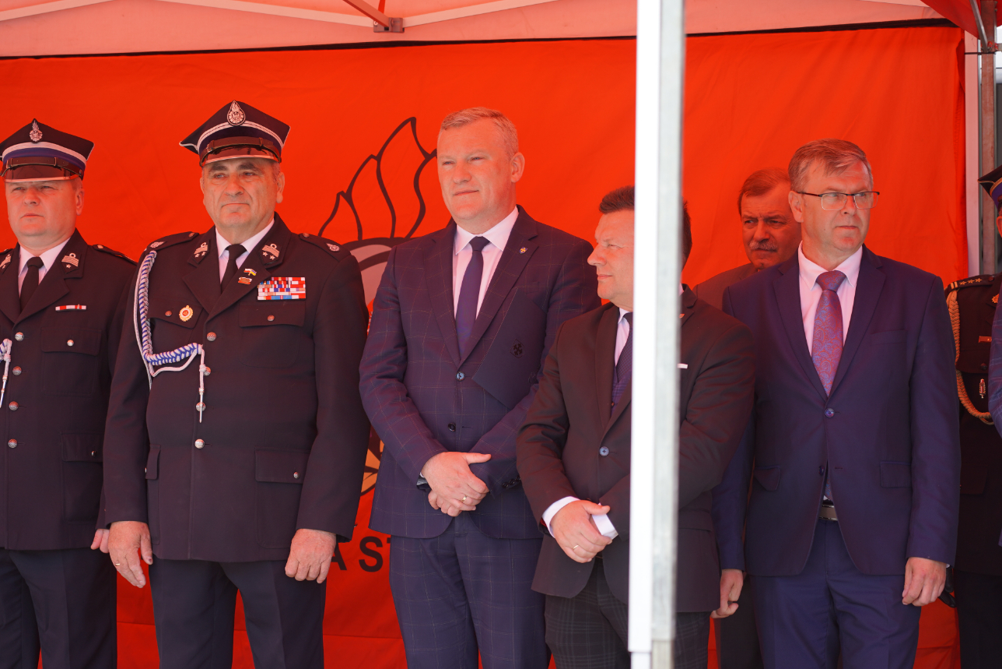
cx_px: 503
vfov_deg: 12.9
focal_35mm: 106
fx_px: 2950
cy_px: 333
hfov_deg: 19.3
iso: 100
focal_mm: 105
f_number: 4
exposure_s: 1/200
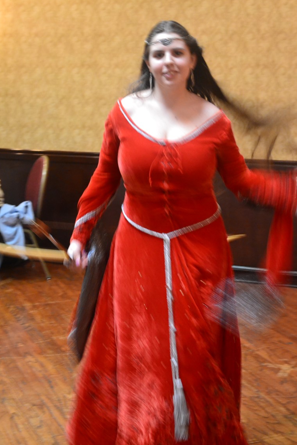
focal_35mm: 67
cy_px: 223
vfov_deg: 30.1
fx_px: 829
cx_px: 150
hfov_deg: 20.3
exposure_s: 1/13
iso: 3200
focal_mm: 44
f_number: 5.3
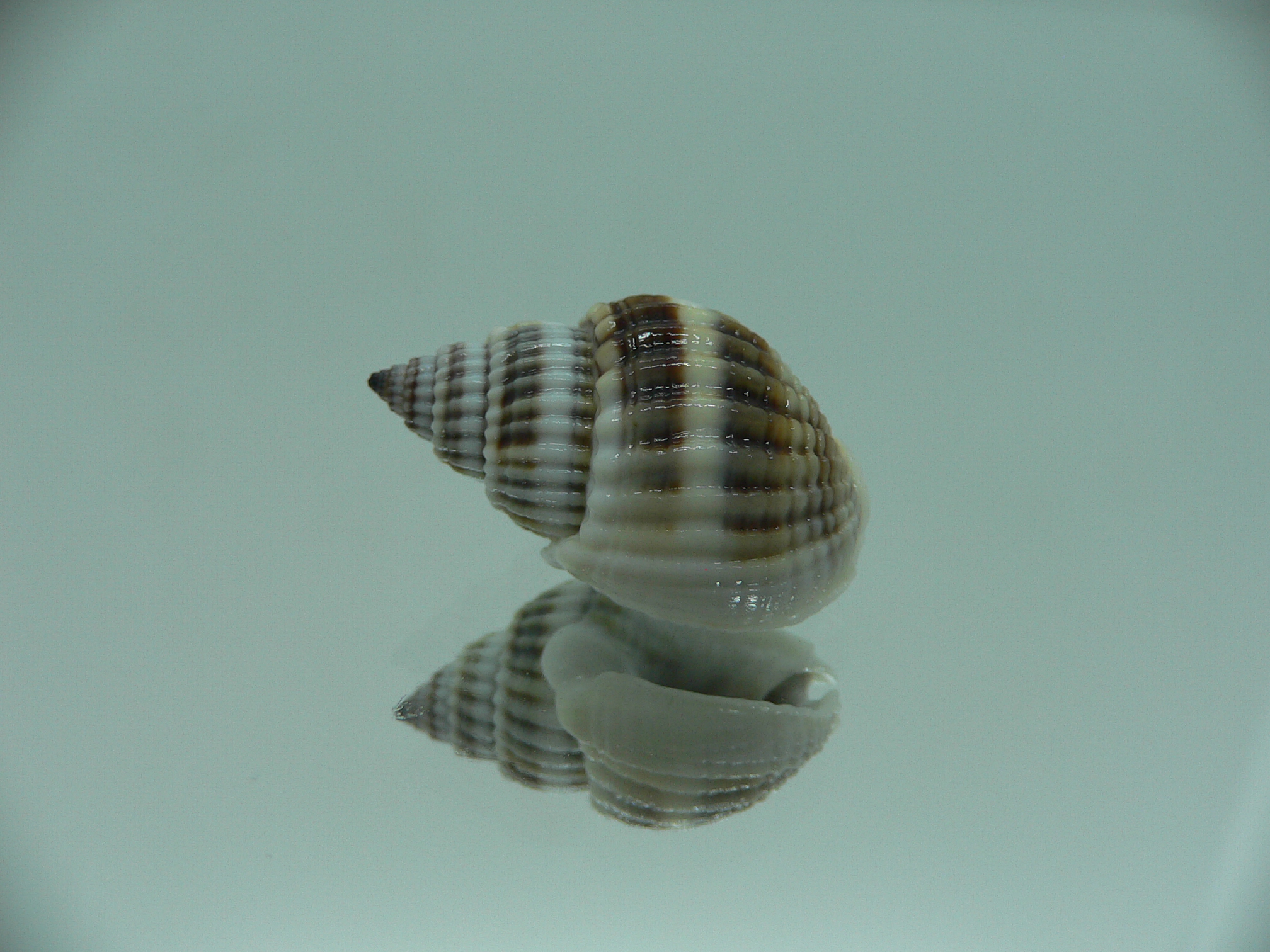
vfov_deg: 40.7
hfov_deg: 52.6
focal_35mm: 35
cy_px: 476
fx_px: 1284
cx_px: 635
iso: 80
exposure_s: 1/80
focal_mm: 4.6
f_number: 2.8
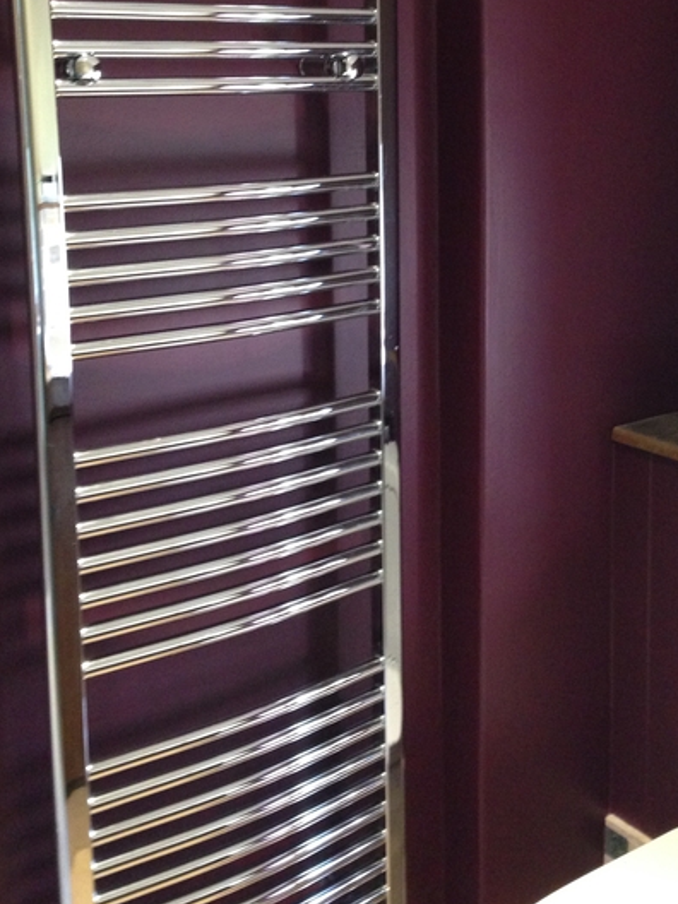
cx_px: 407
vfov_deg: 37.5
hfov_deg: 29.0
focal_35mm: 50
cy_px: 262
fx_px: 1306
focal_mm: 4.12
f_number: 2.4
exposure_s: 1/20
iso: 250
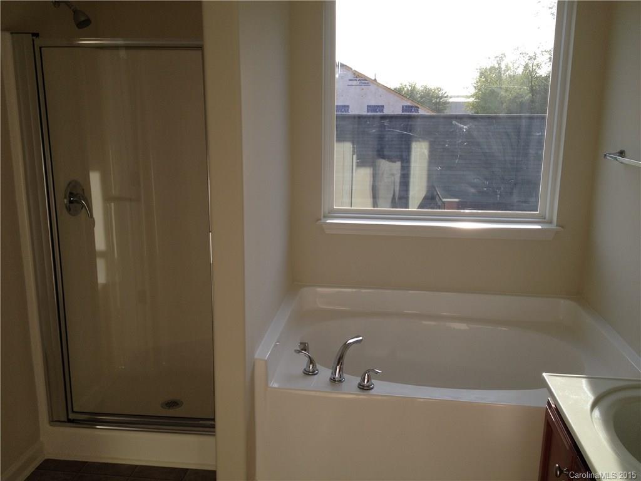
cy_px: 240
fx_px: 648
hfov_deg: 52.6
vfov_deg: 40.7
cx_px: 320
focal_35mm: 35
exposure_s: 1/421
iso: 50
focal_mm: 4.28
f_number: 2.4
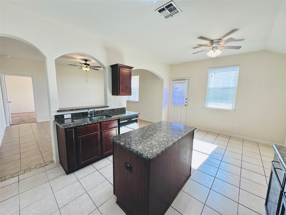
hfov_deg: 102.1
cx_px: 143
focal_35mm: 14
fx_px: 116
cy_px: 108
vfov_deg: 85.7
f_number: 2.2
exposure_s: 1/120
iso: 100
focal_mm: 2.22
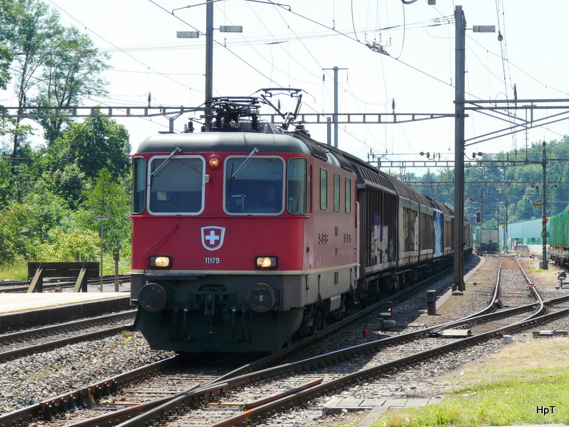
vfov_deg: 11.0
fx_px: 2219
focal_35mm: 135
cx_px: 284
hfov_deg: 14.6
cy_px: 214
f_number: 5.6
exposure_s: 1/320
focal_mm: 22.1
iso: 100
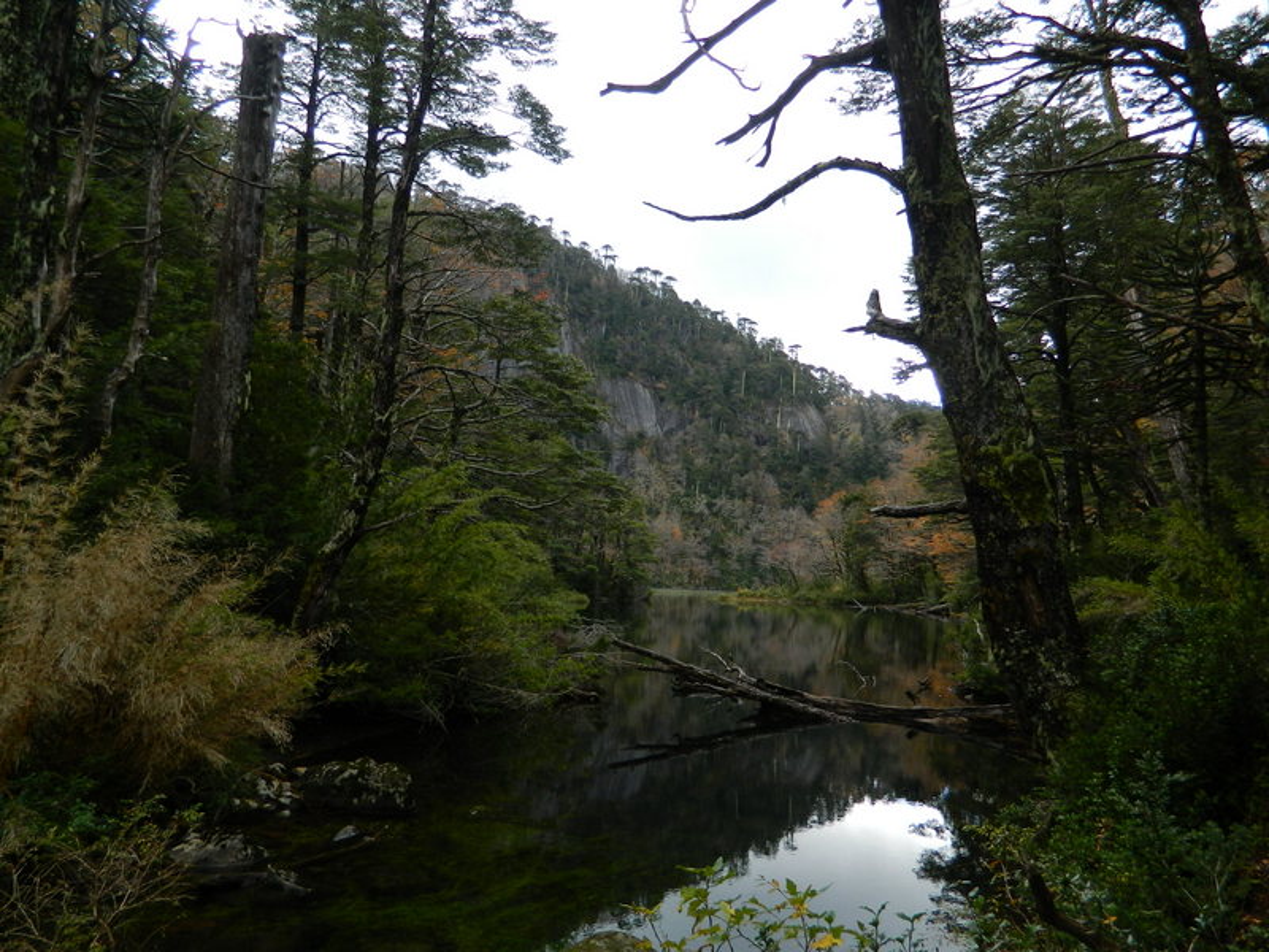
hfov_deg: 69.4
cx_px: 634
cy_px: 476
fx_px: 916
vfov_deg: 54.9
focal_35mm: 25
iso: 80
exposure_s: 1/160
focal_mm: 4.5
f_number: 3.1
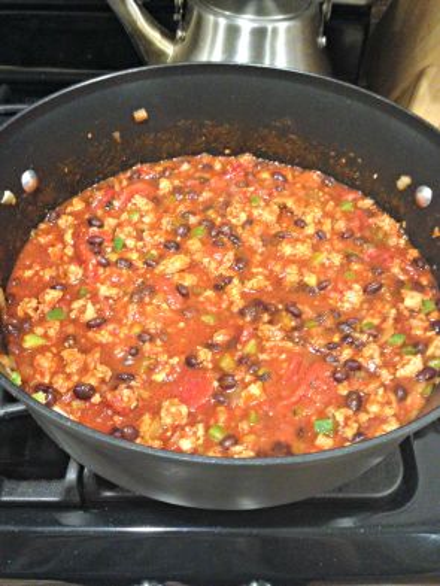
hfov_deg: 43.0
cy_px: 293
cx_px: 220
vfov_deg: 55.3
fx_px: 559
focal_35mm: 33
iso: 400
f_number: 2.4
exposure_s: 1/15
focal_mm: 4.12
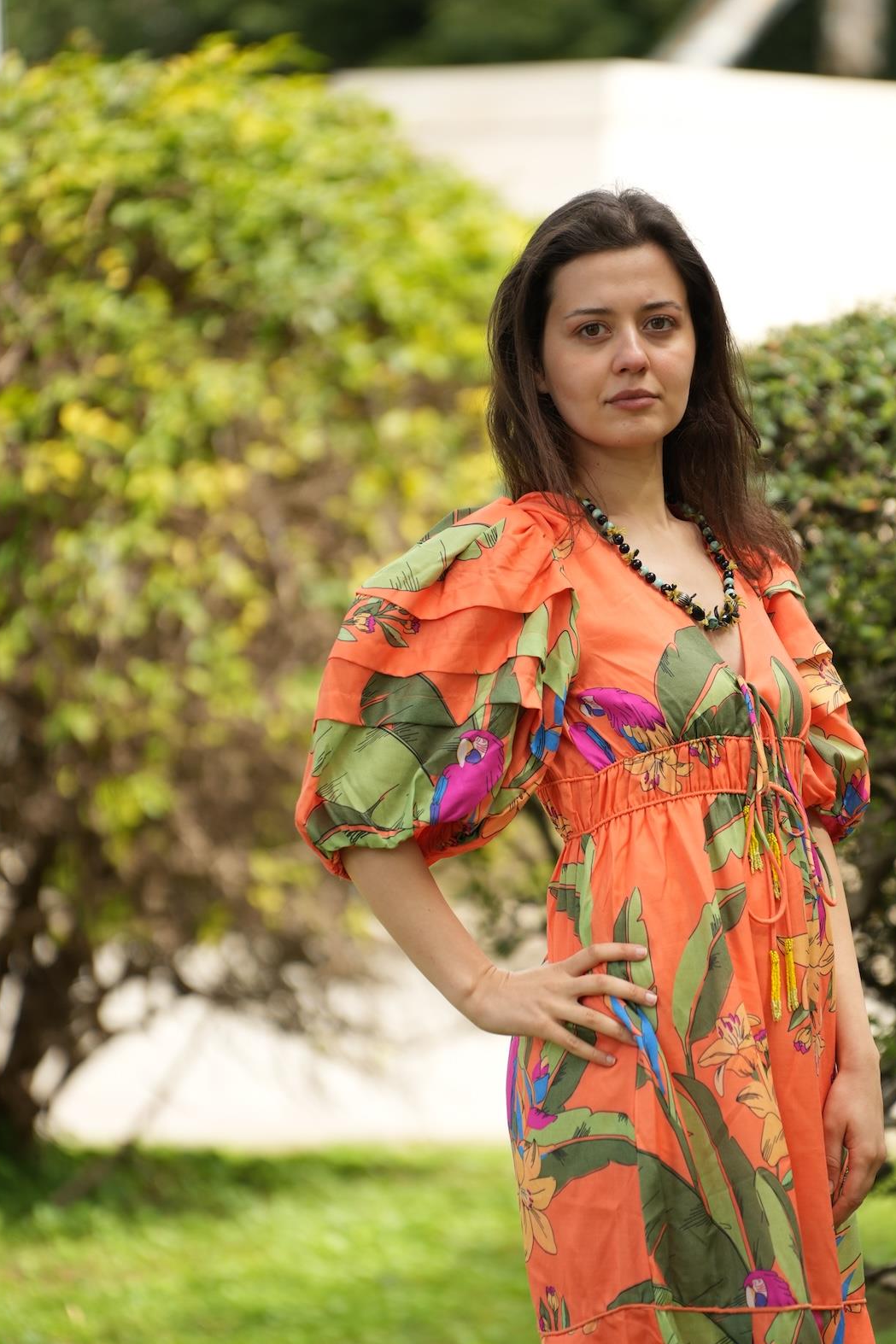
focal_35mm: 183
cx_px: 539
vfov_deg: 11.2
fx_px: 6833
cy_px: 736
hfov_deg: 7.5
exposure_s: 1/1000
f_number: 2.8
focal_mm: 150
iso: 400
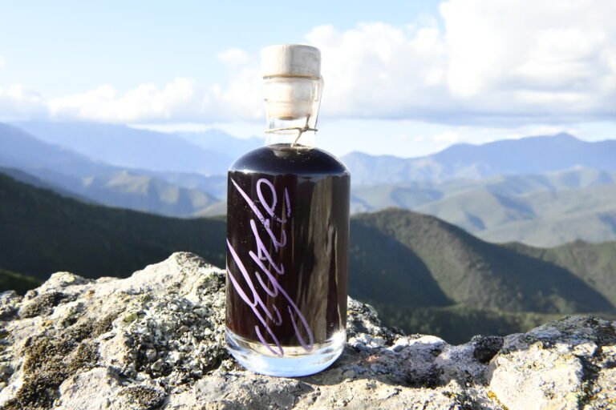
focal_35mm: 44
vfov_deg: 30.5
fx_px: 753
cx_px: 308
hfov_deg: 44.5
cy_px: 205
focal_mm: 44
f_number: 22
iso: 16000
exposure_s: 1/2000
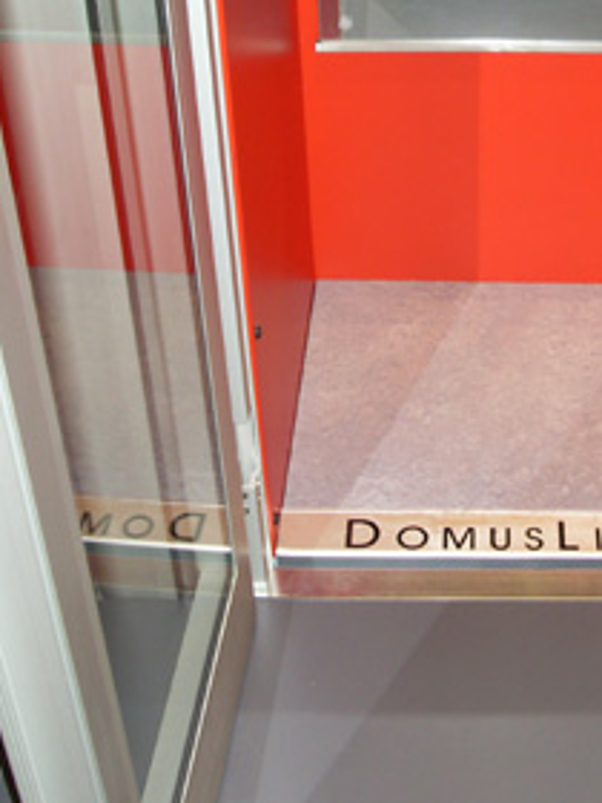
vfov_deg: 30.7
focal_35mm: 63
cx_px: 490
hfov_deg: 22.9
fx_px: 1461
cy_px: 467
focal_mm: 6.3
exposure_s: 1/45
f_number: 2.8
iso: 120
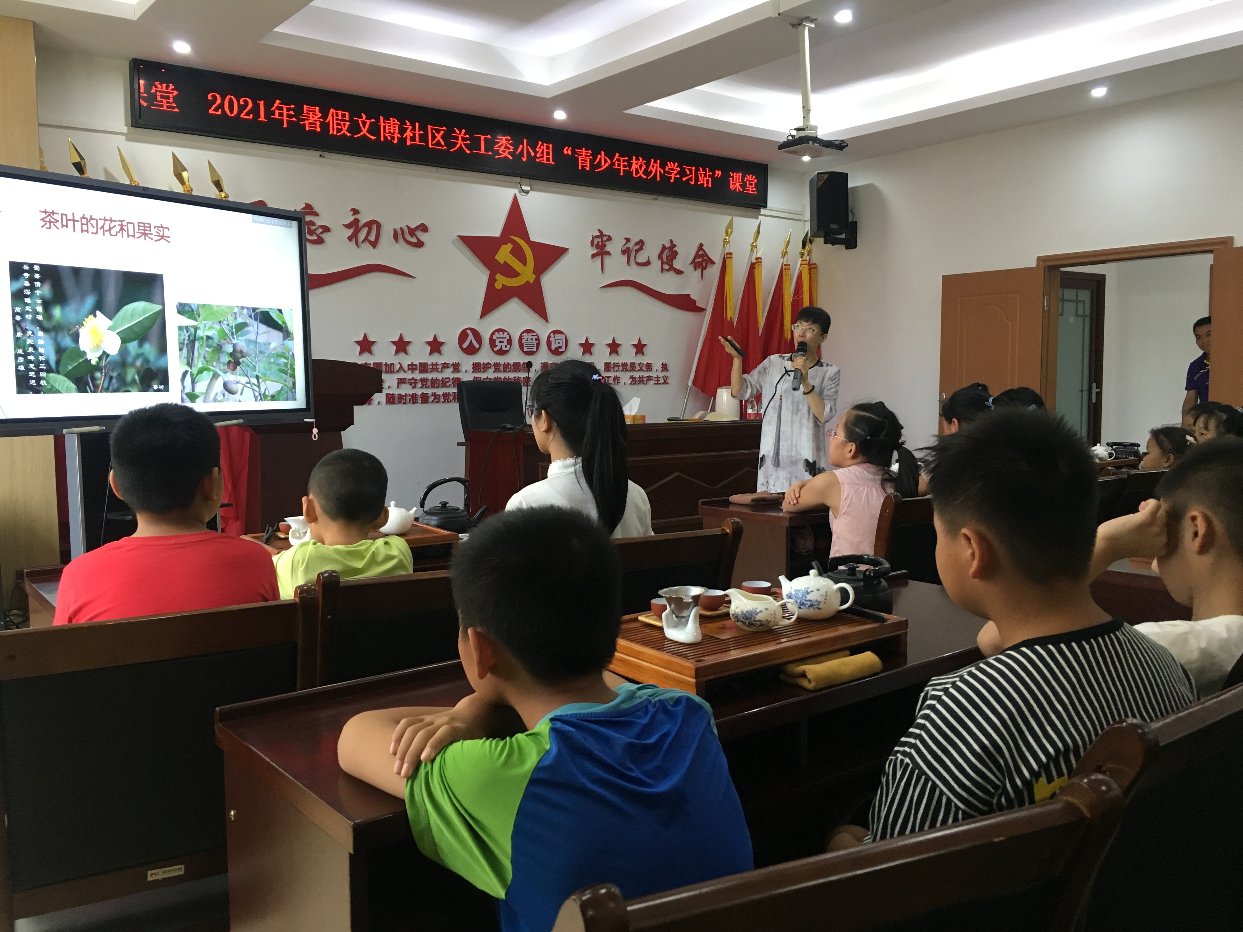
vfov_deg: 48.2
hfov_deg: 61.7
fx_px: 1041
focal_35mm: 29
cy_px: 466
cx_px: 622
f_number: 2.2
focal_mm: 4.15
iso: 125
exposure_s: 1/33
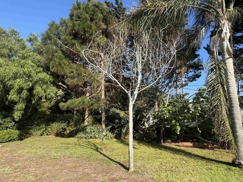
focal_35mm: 21
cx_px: 147
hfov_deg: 78.0
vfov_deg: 63.4
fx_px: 147
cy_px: 95
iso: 50
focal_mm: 2.22
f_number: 2.2
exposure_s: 1/713
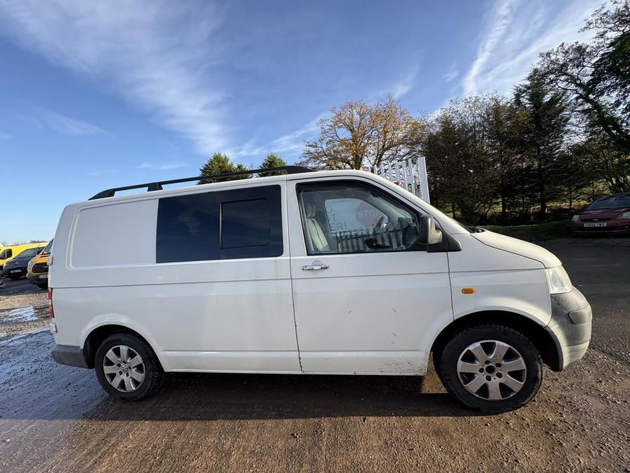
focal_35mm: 14
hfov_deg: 102.1
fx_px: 255
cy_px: 236
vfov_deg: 85.7
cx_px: 315
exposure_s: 1/687
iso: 40
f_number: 2.2
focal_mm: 2.22
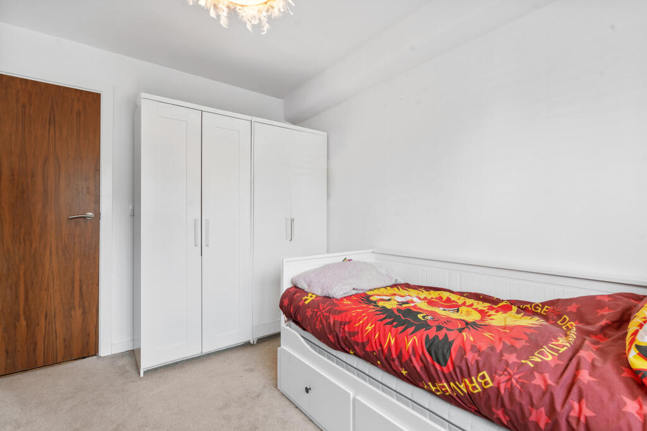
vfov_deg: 73.8
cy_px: 216
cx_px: 324
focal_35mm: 16
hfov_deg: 96.7
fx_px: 288
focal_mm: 16
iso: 400
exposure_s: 1/4
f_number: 8
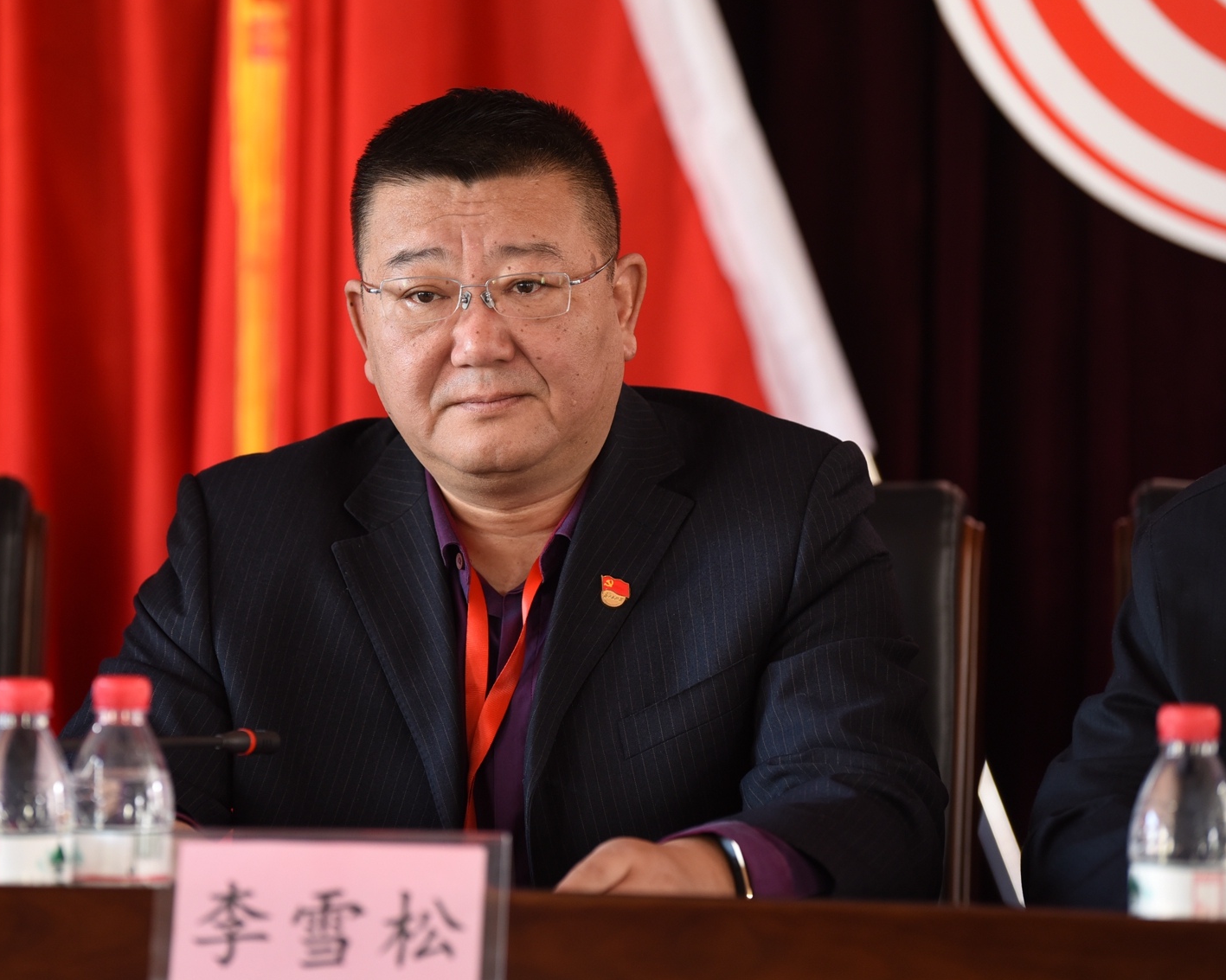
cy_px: 461
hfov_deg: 10.2
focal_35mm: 189
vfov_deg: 8.2
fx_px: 6856
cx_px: 496
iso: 800
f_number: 2.8
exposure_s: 1/80
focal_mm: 155
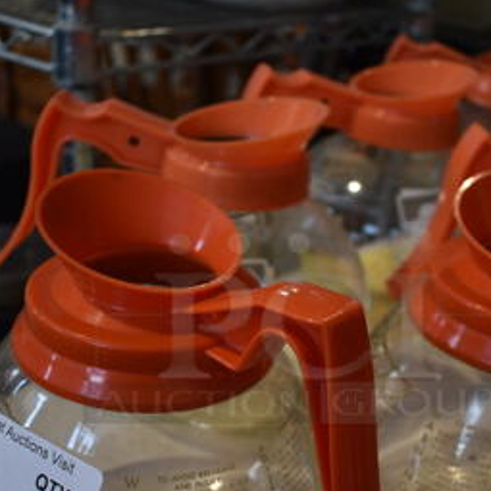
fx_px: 883
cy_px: 322
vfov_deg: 30.9
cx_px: 298
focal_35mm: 55
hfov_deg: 31.0
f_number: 3.5
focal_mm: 18
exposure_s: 1/250
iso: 560
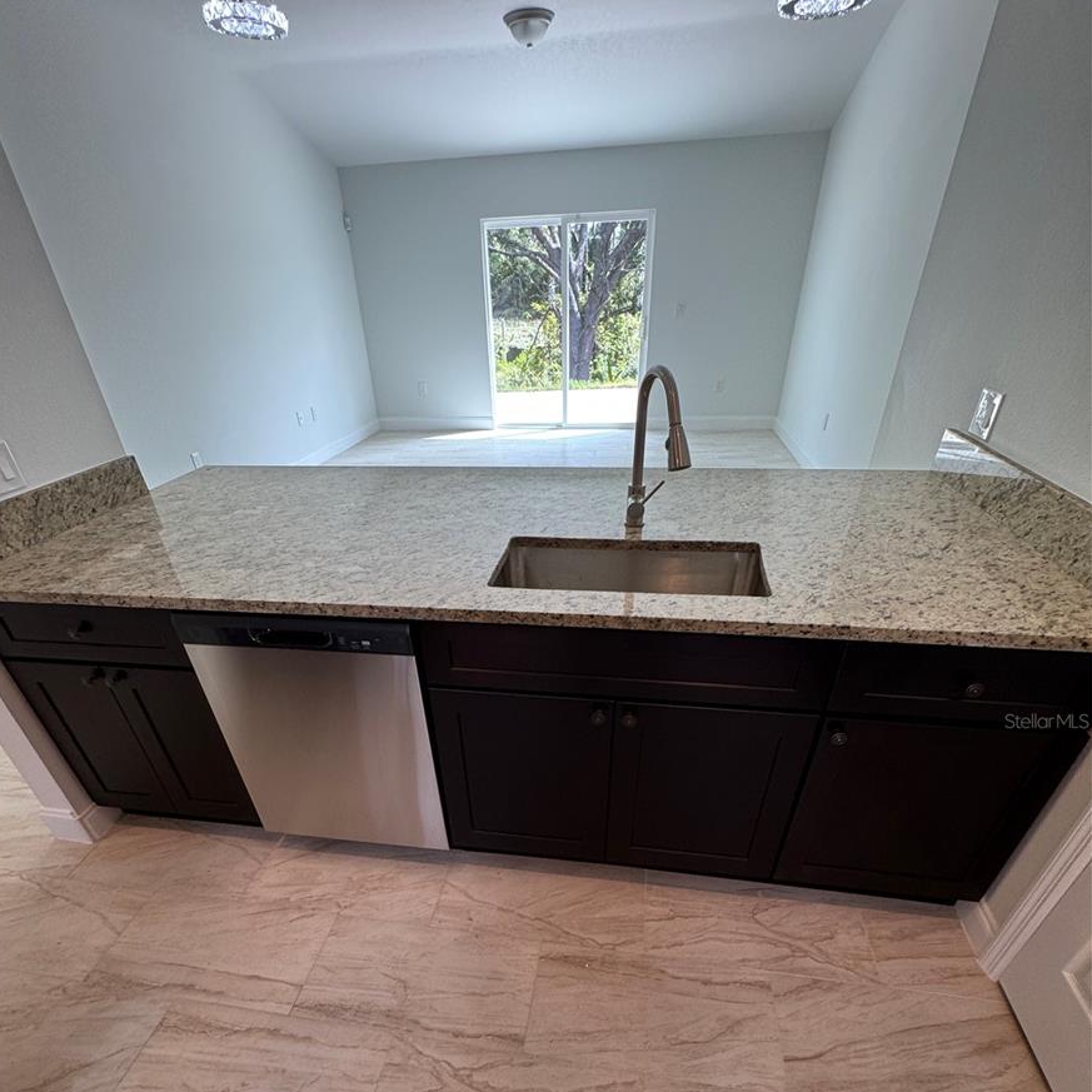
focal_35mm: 17
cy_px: 720
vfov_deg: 81.4
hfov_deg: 83.9
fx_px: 607
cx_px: 530
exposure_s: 1/120
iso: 125
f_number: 2.2
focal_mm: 2.22
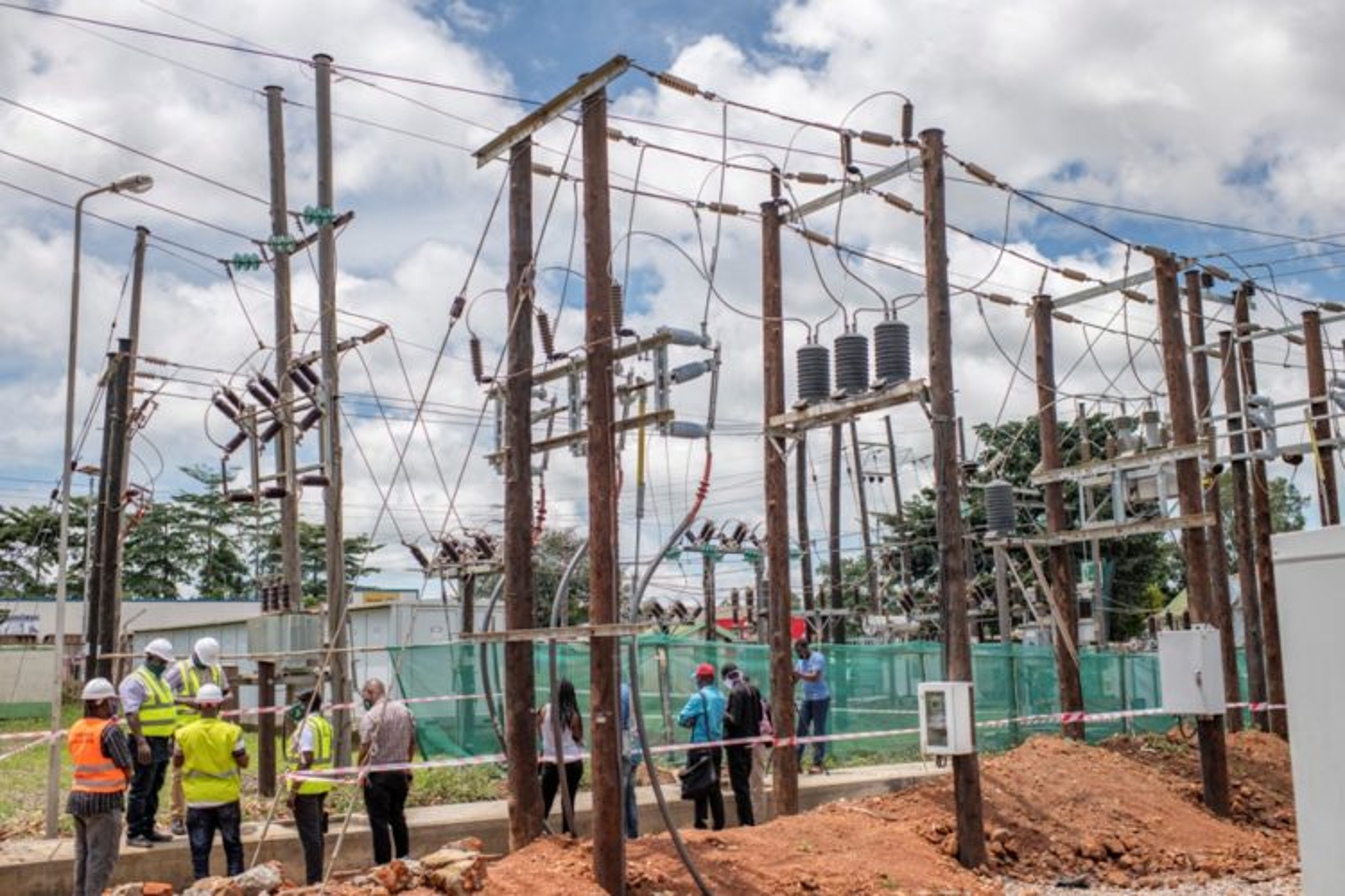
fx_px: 1308
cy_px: 448
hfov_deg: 54.4
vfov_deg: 37.9
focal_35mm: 35
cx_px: 672
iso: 500
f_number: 4.5
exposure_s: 1/6400
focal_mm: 35
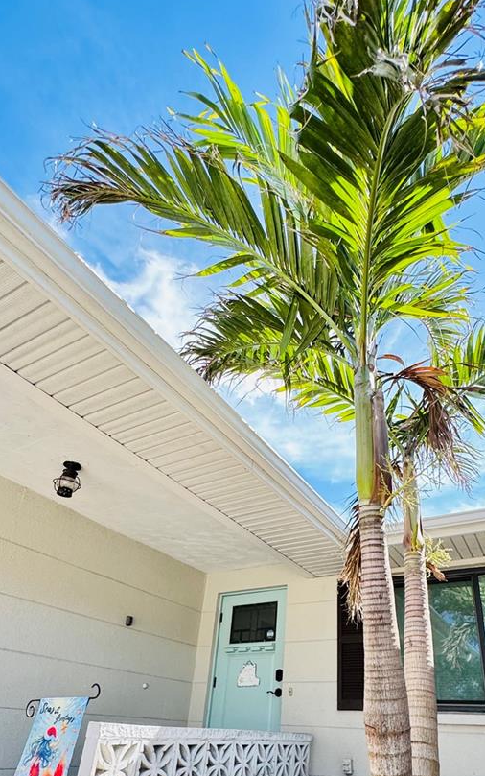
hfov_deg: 54.7
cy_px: 522
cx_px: 290
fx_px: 465
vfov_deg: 76.9
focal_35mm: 22
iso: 40
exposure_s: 1/212
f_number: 2.2
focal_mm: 2.22
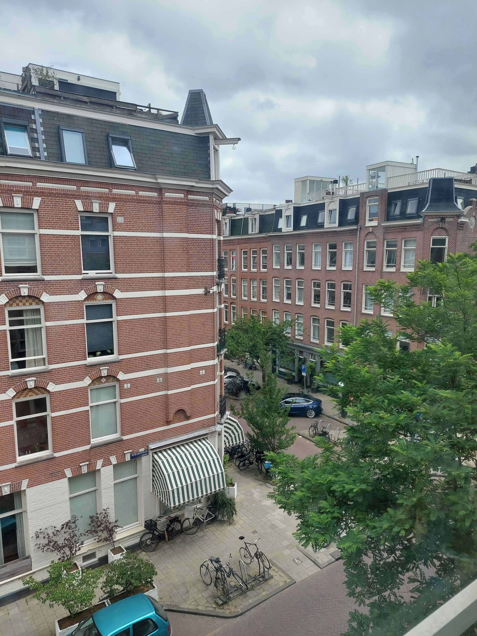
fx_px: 459
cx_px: 238
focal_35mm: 25
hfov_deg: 54.9
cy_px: 318
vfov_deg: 69.4
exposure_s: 1/900
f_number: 1.8
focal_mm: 5.23
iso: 40
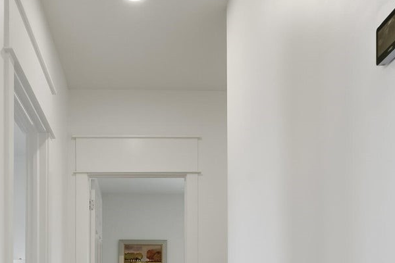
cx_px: 135
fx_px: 450
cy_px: 306
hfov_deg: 46.7
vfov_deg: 28.8
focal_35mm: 41
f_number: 8
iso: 160
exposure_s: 1/250
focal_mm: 16
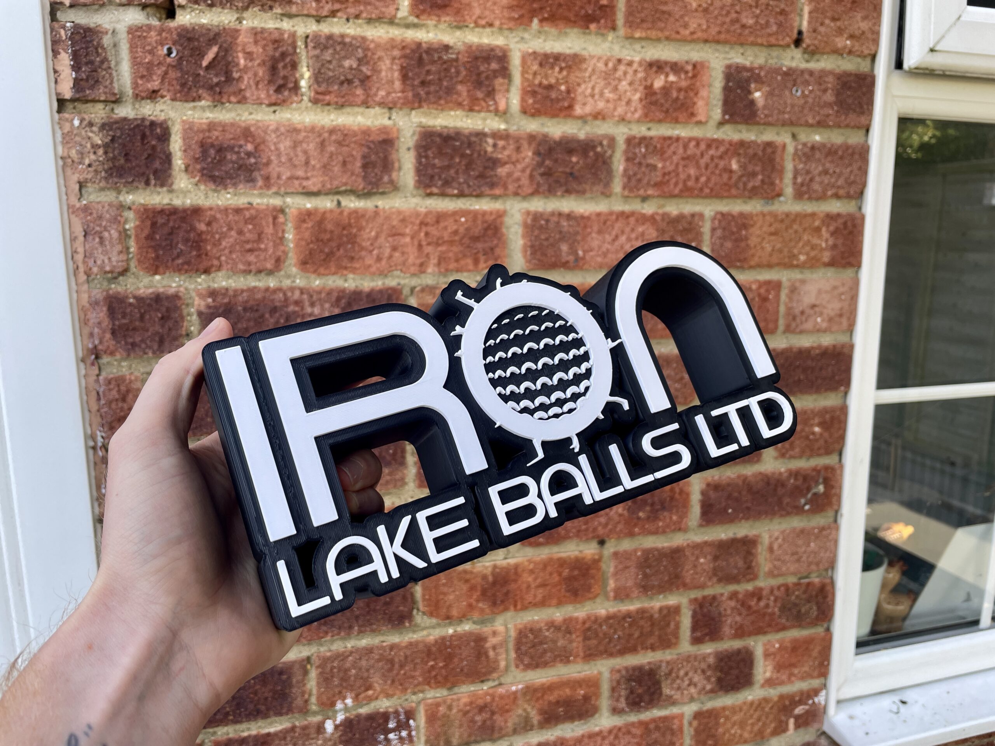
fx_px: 747
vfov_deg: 53.1
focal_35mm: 26
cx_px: 498
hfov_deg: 67.3
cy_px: 373
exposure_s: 1/148
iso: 32
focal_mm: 4.2
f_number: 1.6
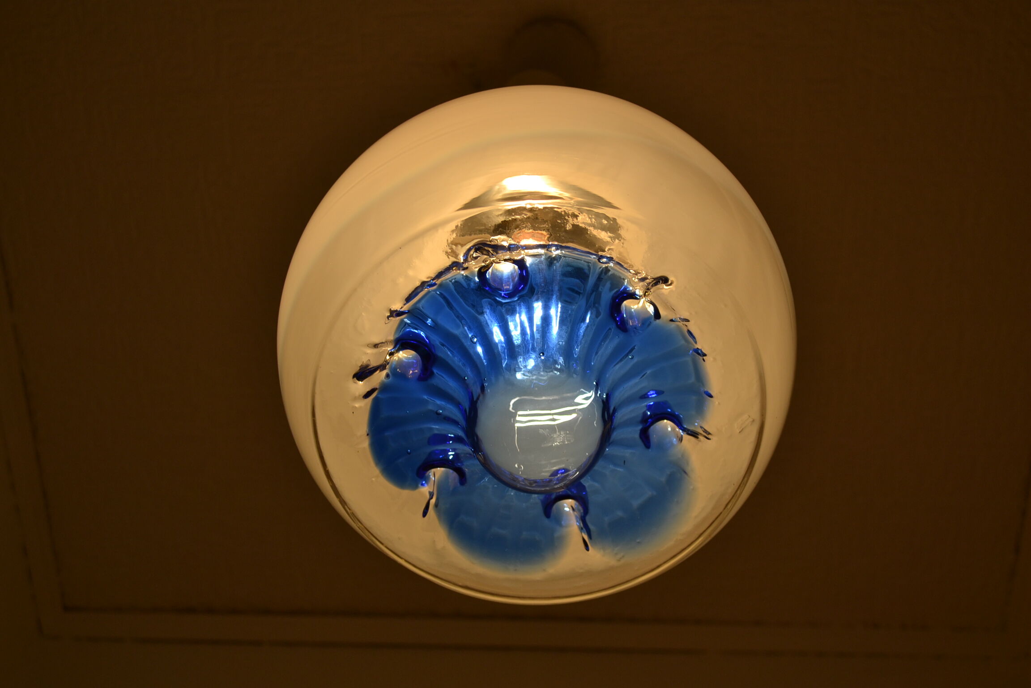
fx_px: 1375
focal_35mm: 48
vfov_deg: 28.1
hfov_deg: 41.1
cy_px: 344
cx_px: 516
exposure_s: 1/125
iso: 220
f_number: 5.6
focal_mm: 32
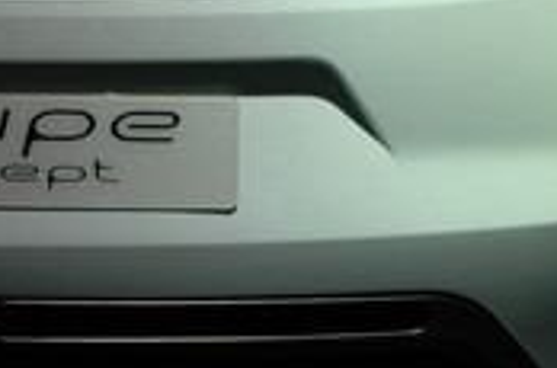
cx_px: -32
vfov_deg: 8.3
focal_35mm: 161
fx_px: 2480
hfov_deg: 12.6
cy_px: -168
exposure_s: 1/160
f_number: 7.1
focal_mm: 31
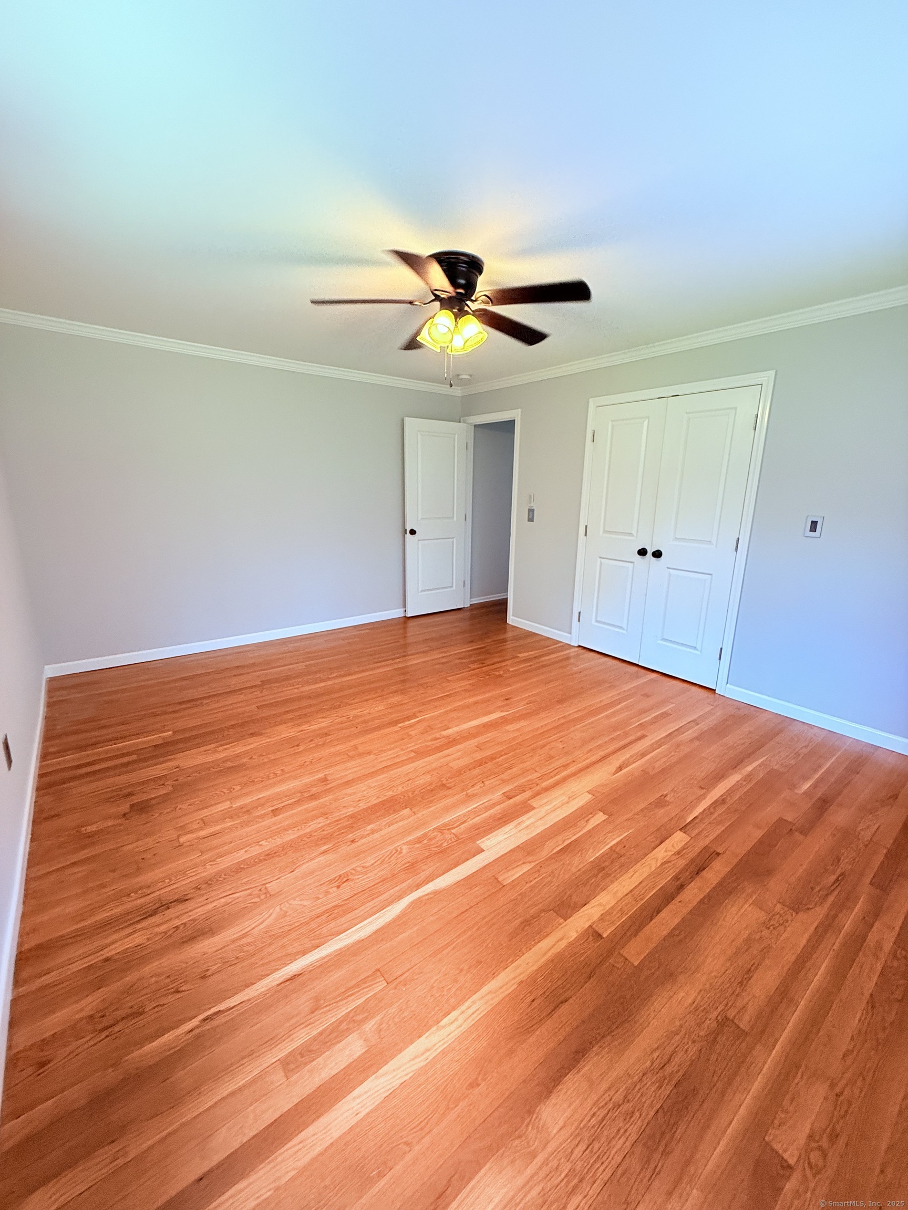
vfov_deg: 102.1
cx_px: 454
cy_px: 605
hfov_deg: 85.7
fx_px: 490
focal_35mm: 14
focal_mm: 2.22
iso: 320
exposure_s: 1/120
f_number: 2.2
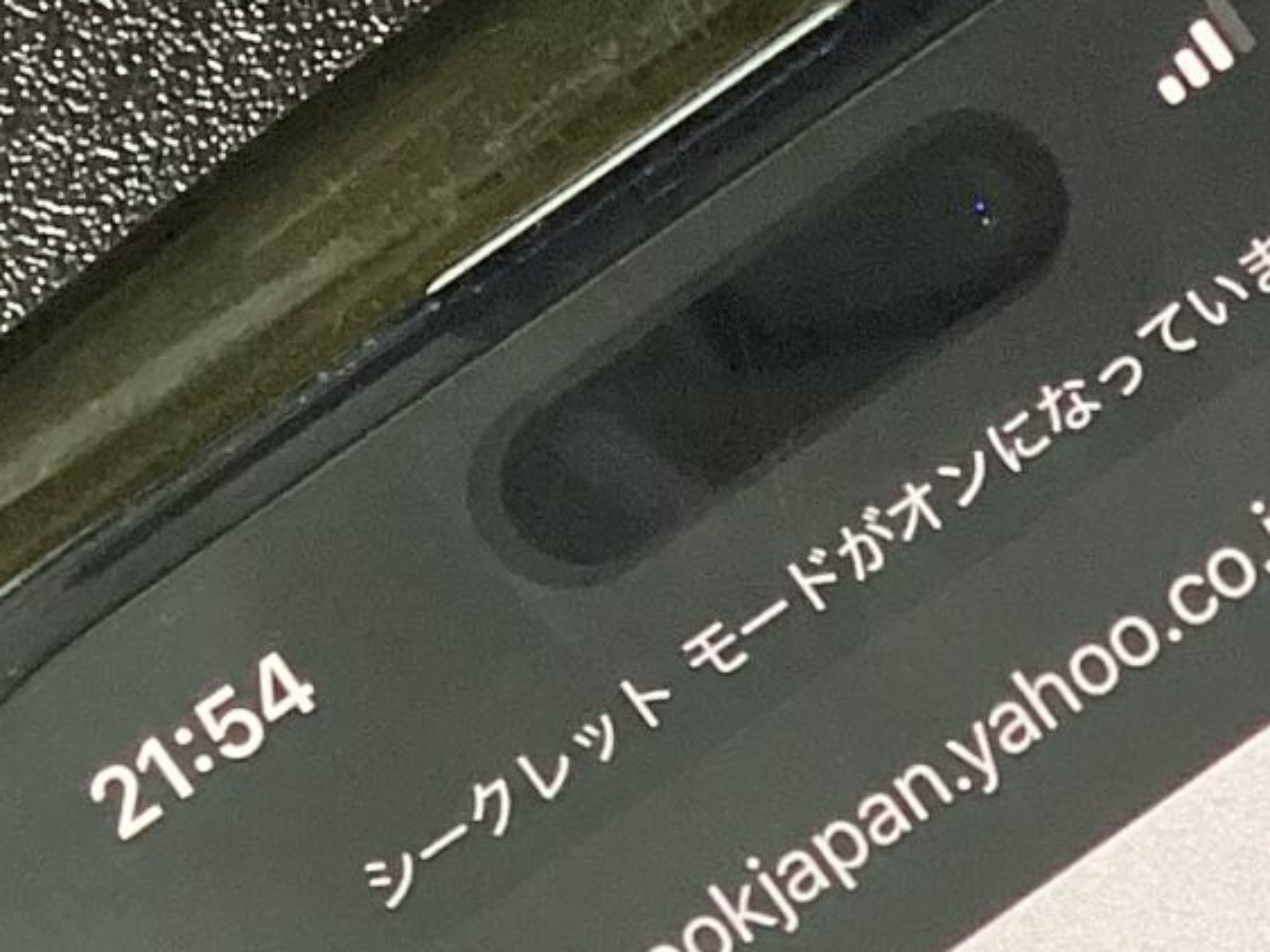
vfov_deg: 9.6
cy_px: 2053
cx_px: 2064
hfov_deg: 13.0
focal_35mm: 141
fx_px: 5172
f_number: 2.4
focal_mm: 3.3
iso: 125
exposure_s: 1/60
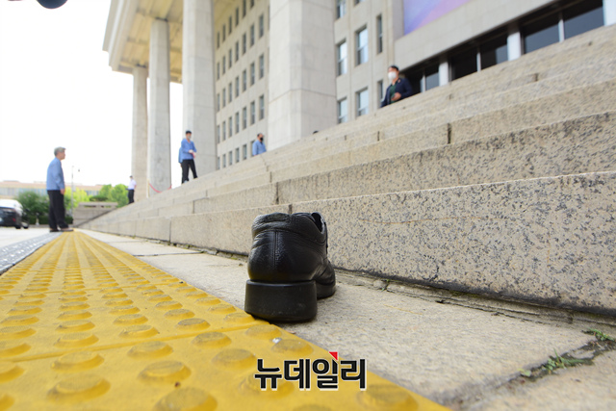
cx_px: 308
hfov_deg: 86.9
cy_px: 206
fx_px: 325
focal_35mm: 19
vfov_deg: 64.6
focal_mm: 19
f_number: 7.1
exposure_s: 1/200
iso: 200
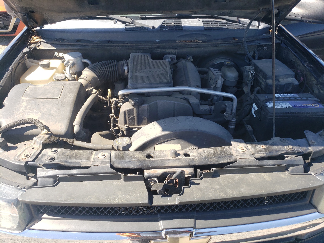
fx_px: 243
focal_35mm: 26
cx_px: 162
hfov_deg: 67.3
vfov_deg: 53.1
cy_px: 122
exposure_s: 1/714
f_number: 1.5
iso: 50
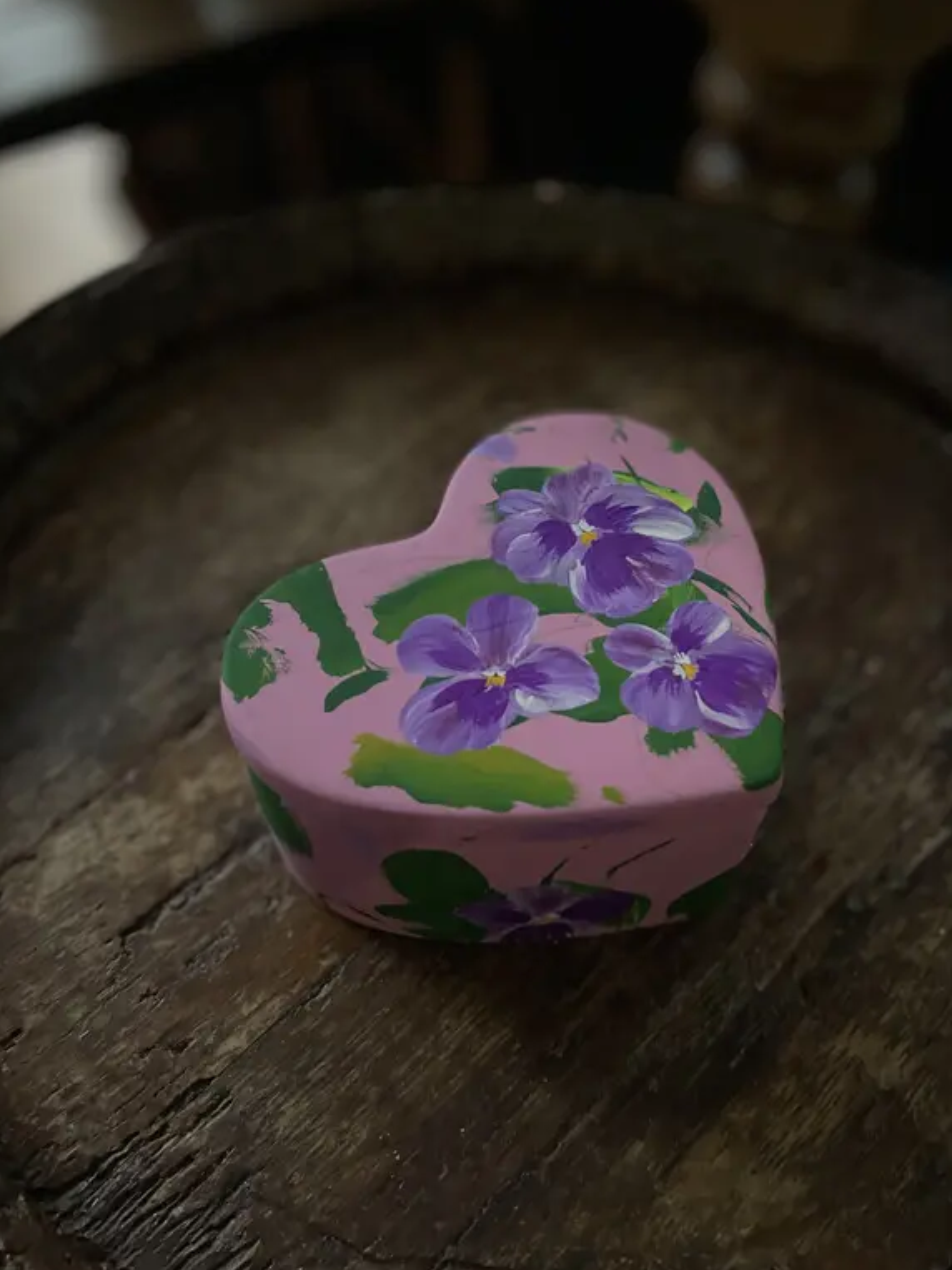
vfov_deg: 59.8
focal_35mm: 30
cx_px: 523
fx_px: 1100
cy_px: 712
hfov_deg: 46.7
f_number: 1.6
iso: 640
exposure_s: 1/25
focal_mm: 4.2
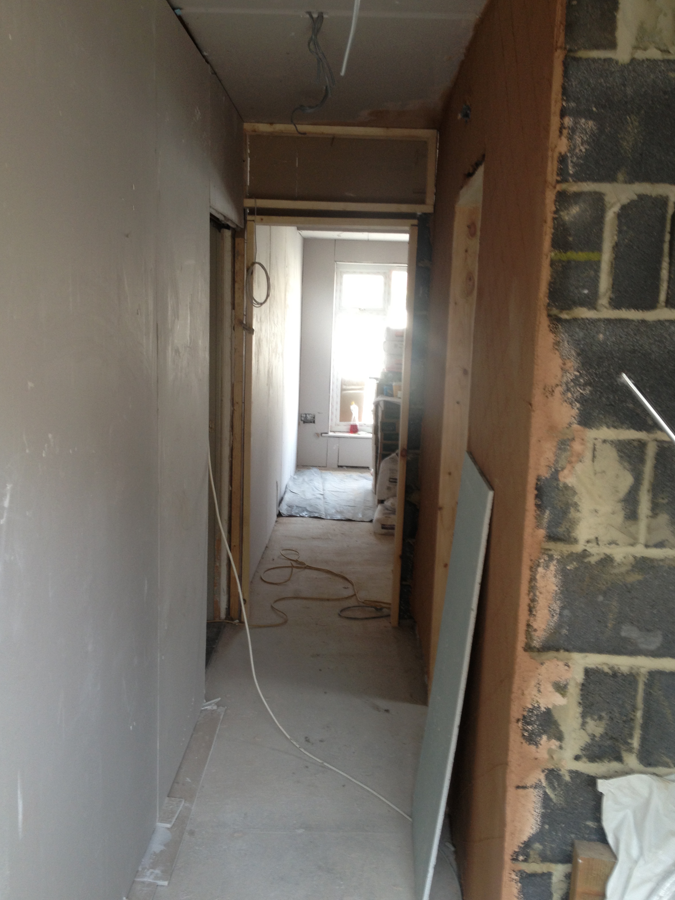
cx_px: 335
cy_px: 457
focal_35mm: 36
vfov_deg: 51.4
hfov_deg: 39.7
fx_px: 936
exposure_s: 1/20
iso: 64
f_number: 2.4
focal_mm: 4.28
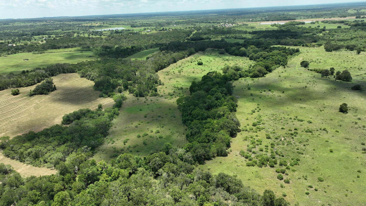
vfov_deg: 42.7
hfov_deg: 69.9
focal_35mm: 27
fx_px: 262
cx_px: 183
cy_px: 124
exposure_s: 1/1600
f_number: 2.8
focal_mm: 12.29
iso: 110
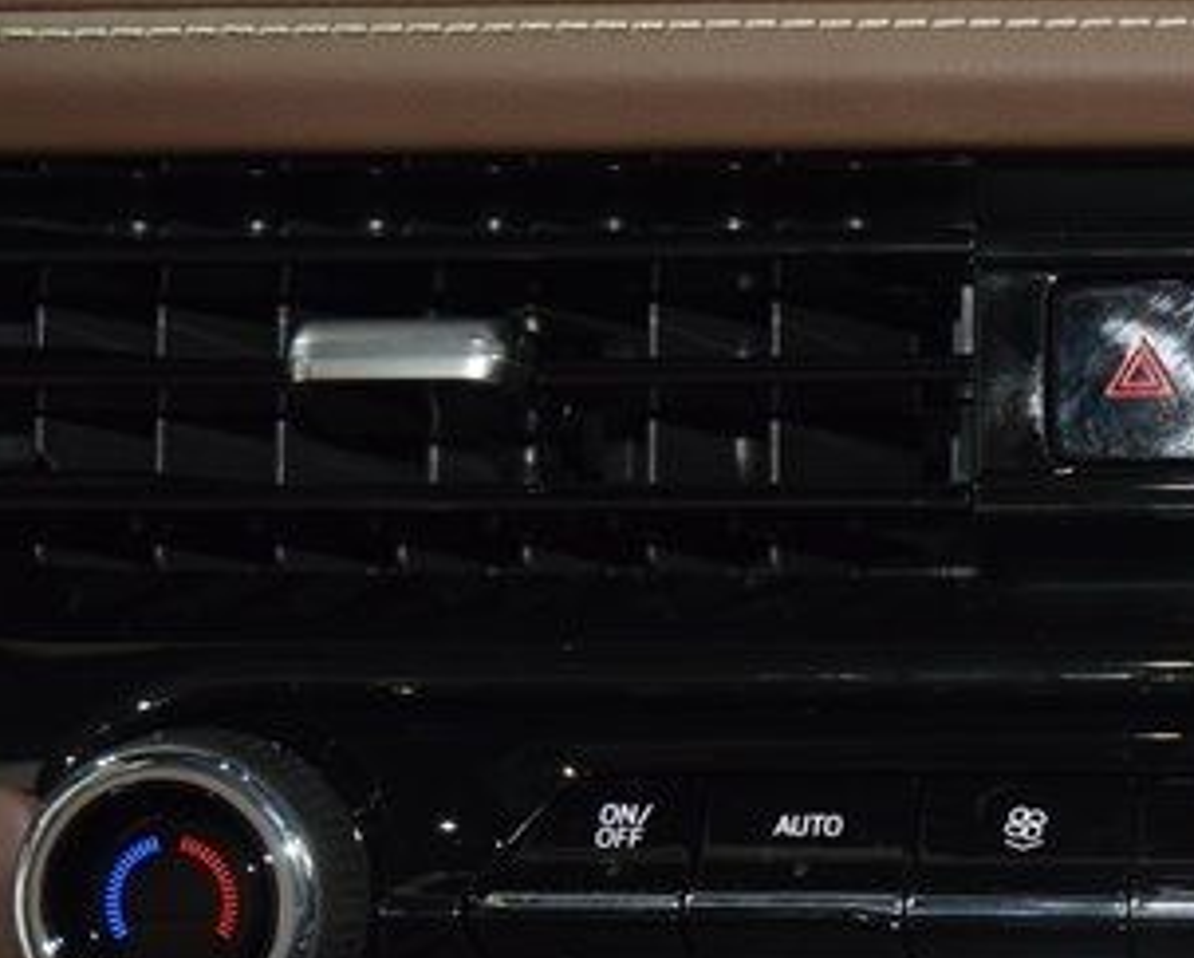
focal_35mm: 101
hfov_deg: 18.6
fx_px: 3573
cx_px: 1123
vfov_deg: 15.1
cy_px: 830
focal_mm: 34
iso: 1000
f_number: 4
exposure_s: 1/25
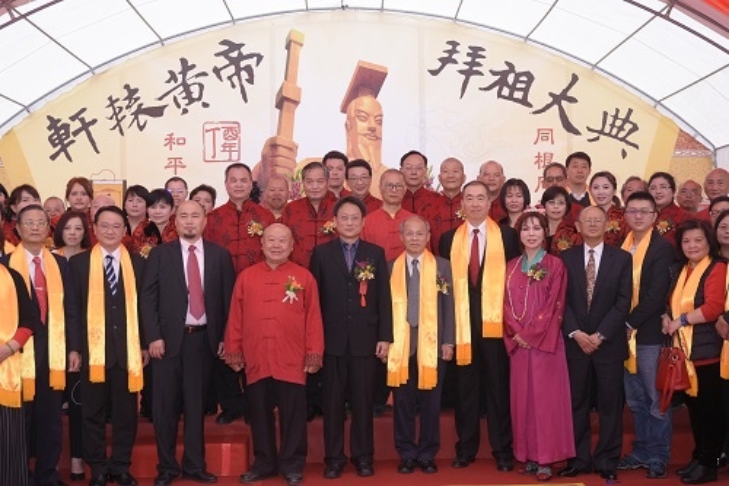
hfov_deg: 38.9
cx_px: 364
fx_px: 1032
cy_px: 243
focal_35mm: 51
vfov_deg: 26.5
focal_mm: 34
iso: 200
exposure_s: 1/250
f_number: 5
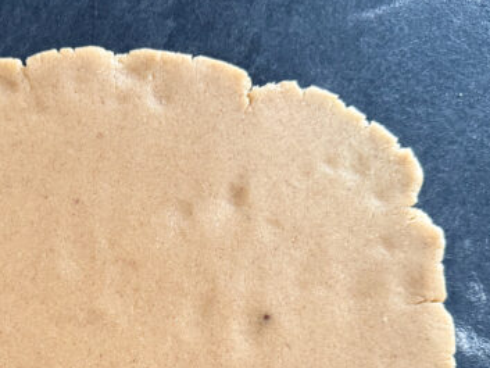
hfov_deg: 36.2
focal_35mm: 51
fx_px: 722
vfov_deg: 28.1
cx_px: 99
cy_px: 284
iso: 400
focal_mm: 6.76
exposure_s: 1/60
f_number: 1.78
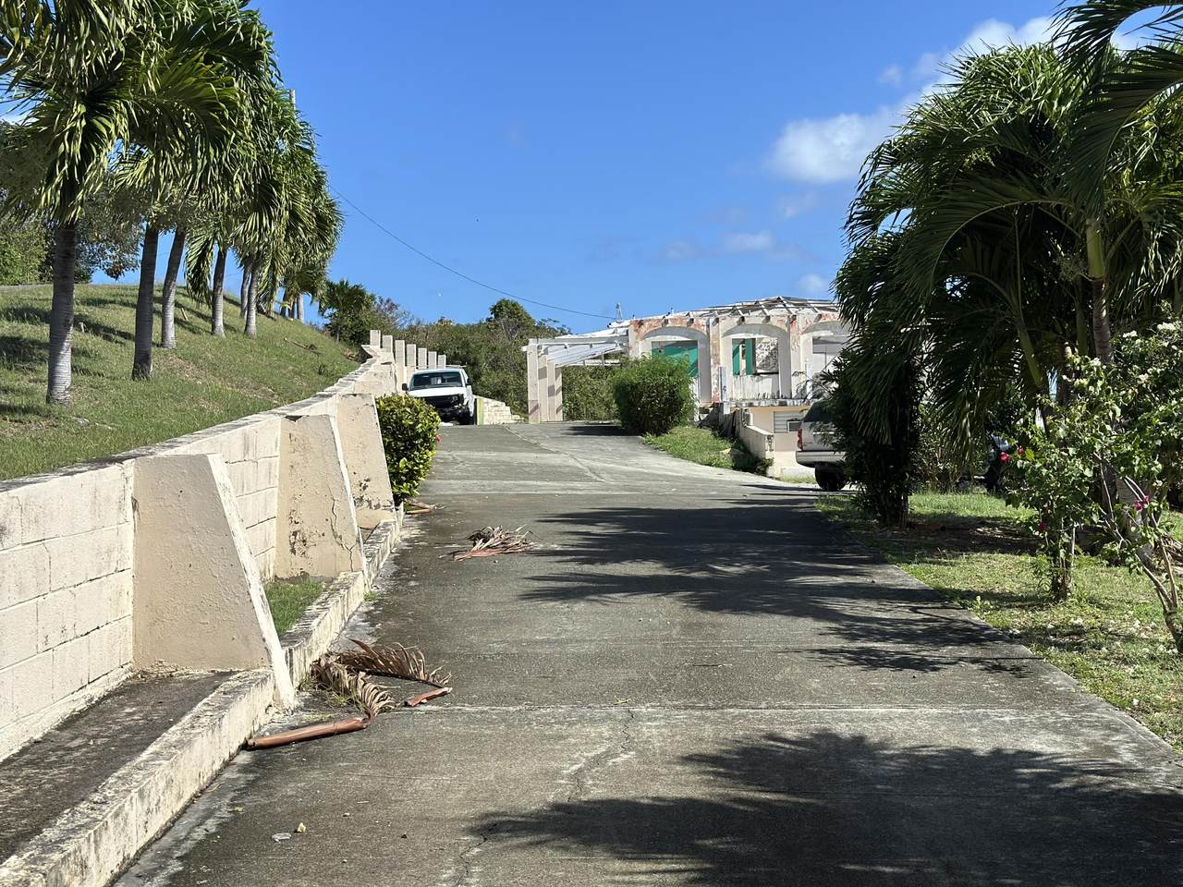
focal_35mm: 48
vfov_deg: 30.3
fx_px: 1640
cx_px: 592
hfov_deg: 39.7
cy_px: 444
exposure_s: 1/7634
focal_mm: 6.86
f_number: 1.78
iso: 100
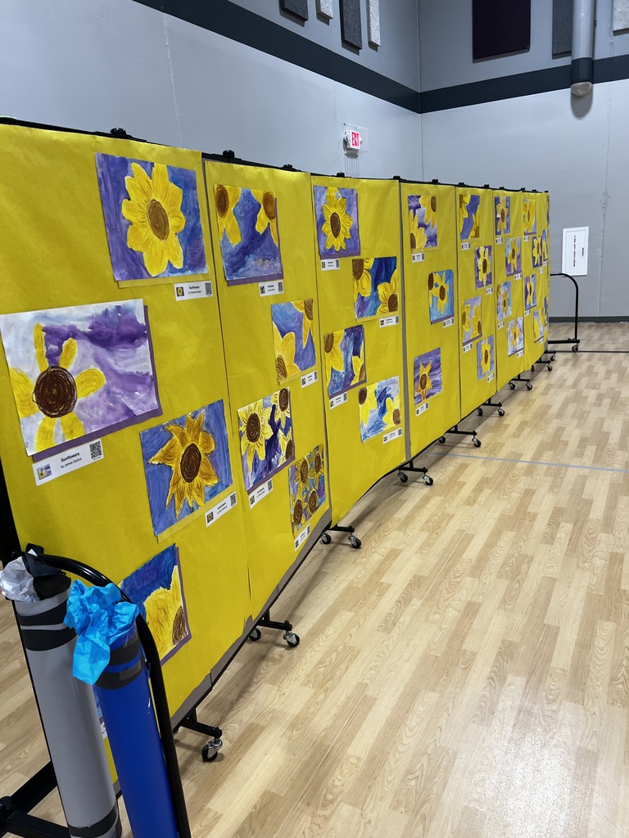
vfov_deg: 67.3
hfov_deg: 53.1
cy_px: 419
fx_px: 630
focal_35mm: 26
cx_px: 314
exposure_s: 1/120
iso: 80
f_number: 1.5
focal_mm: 5.7
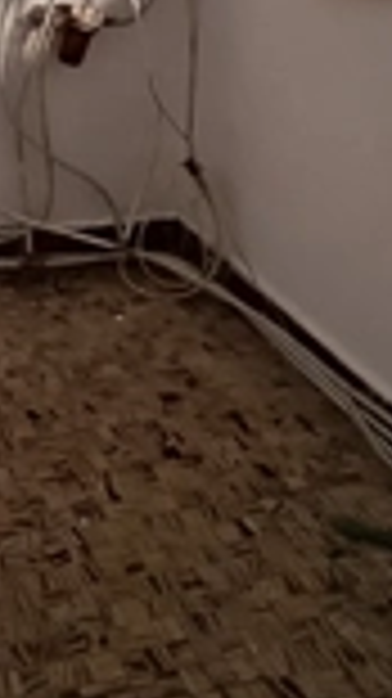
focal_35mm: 45
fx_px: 833
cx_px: -135
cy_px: -11
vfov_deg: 39.7
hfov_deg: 23.1
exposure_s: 1/20
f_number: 2.2
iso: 640
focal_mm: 1.65
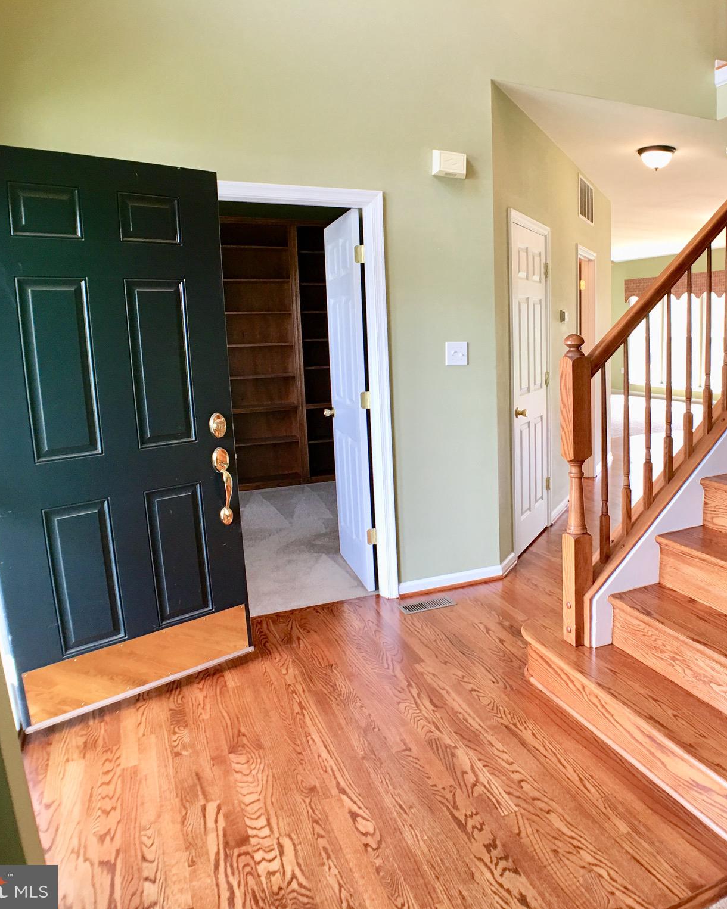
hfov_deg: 38.4
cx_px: 519
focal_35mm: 38
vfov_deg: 47.9
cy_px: 456
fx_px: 1022
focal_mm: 4.15
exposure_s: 1/30
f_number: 2.2
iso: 40
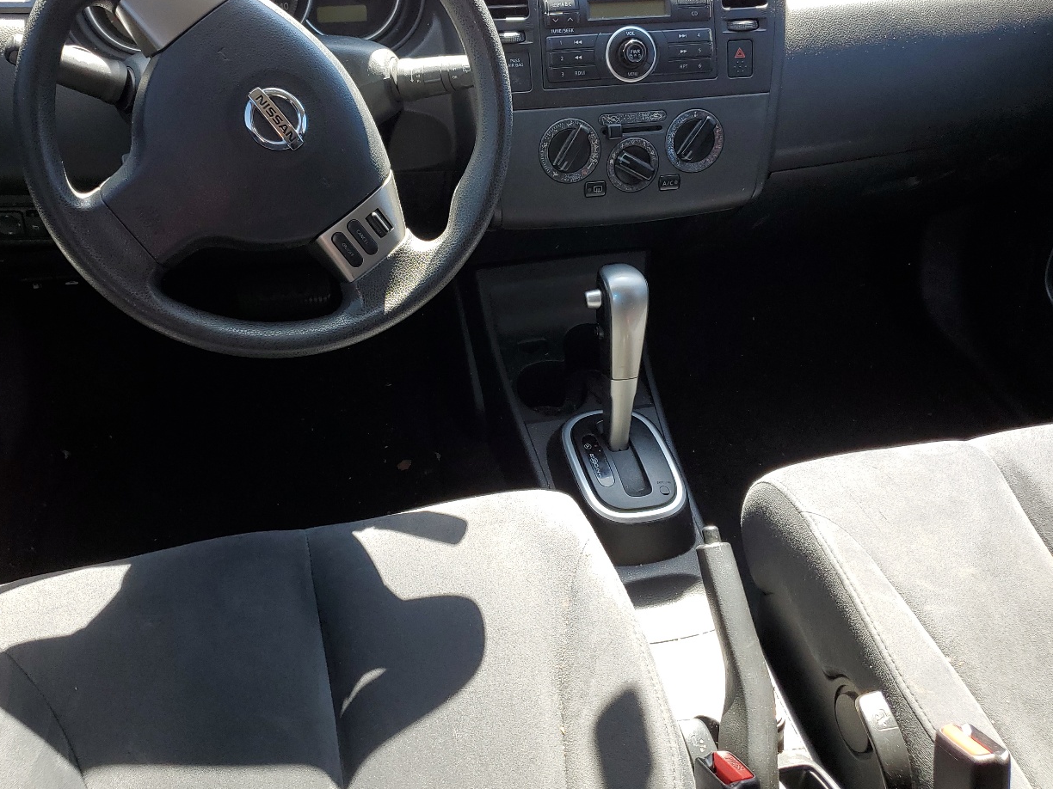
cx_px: 470
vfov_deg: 41.6
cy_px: 320
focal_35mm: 34
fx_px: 1034
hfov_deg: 53.8
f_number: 1.5
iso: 50
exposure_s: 1/208
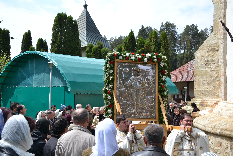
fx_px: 311
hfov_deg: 41.1
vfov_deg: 28.1
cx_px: 116
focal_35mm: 48
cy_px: 78
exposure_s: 1/500
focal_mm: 32
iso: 200
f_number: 8
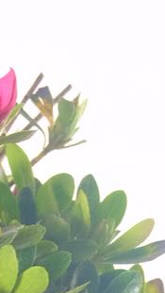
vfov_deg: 4.2
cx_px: -148
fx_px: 3919
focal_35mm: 504
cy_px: 586
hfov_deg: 2.4
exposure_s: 1/30
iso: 2000
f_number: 8
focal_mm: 77.9
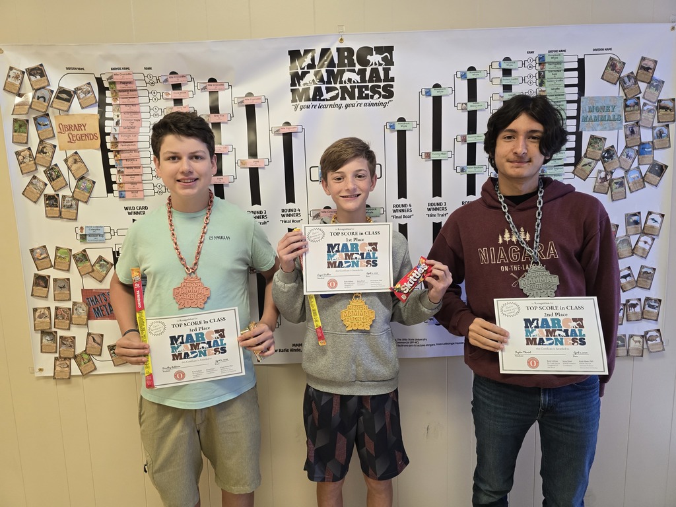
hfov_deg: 73.9
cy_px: 254
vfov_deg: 58.9
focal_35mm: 23
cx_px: 338
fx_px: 449
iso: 400
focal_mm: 6.3
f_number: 1.7
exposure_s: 1/120
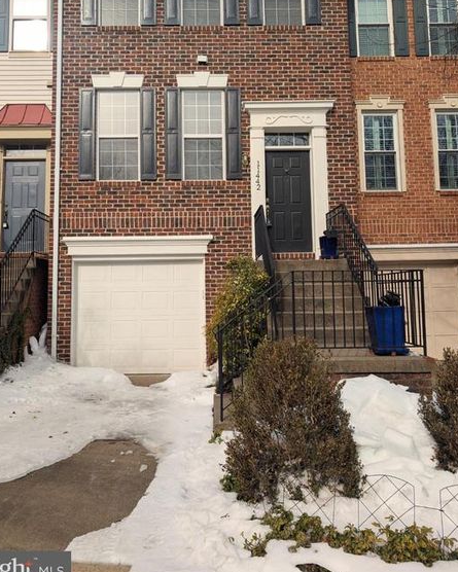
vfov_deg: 61.9
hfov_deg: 51.5
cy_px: 246
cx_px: 217
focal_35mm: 28
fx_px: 474
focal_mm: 6.9
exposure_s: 1/1558
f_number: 1.68
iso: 21
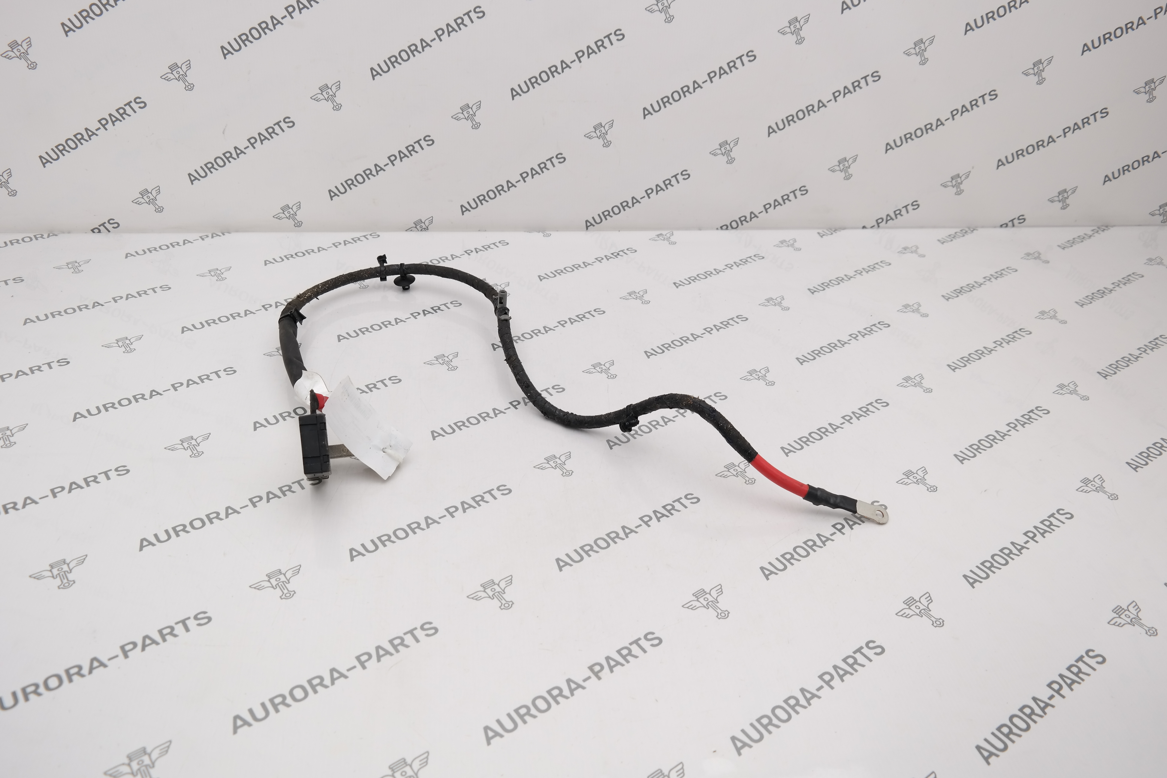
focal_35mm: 29
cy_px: 389
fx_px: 940
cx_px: 584
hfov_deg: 63.7
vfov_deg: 45.0
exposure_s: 1/125
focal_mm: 19
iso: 100
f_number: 4.5
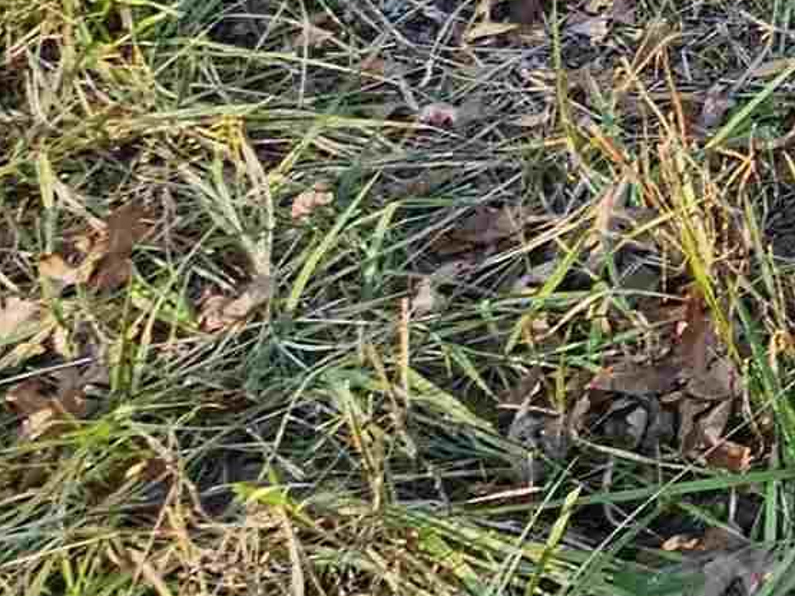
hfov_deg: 13.1
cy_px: -619
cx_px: 2149
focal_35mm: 72
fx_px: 1653
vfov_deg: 15.8
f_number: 2.2
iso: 50
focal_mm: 2.2
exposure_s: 1/157
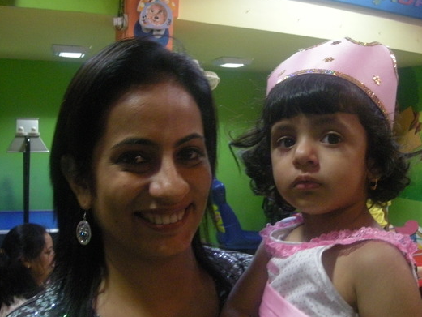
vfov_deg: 33.6
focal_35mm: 43
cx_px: 248
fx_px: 524
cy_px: 157
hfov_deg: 43.7
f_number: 2.8
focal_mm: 5.7
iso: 400
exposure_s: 1/19.6
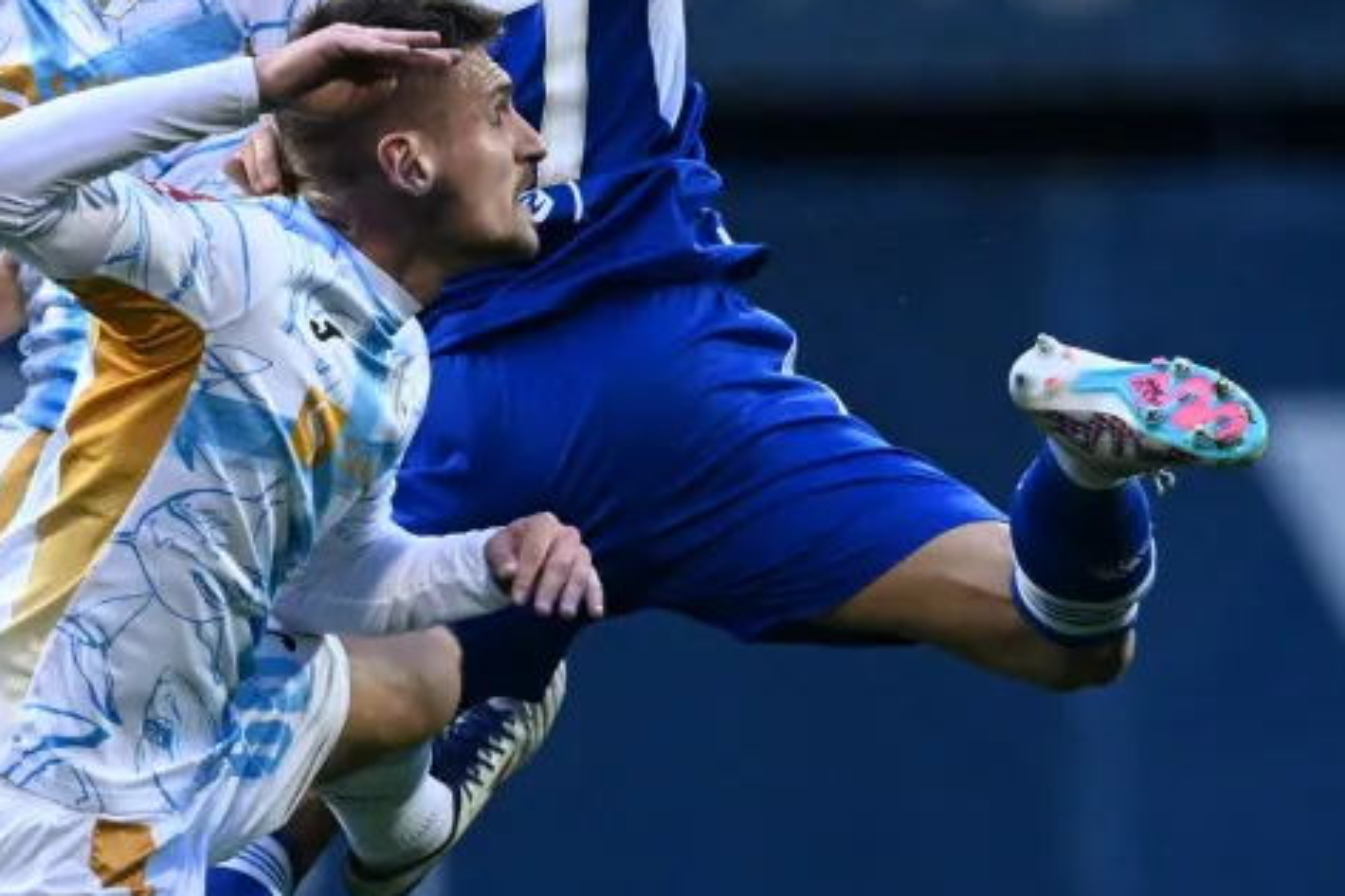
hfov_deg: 3.2
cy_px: 189
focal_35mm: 643
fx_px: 24014
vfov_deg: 2.1
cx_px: 432
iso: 4000
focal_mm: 400
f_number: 4
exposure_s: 1/1600
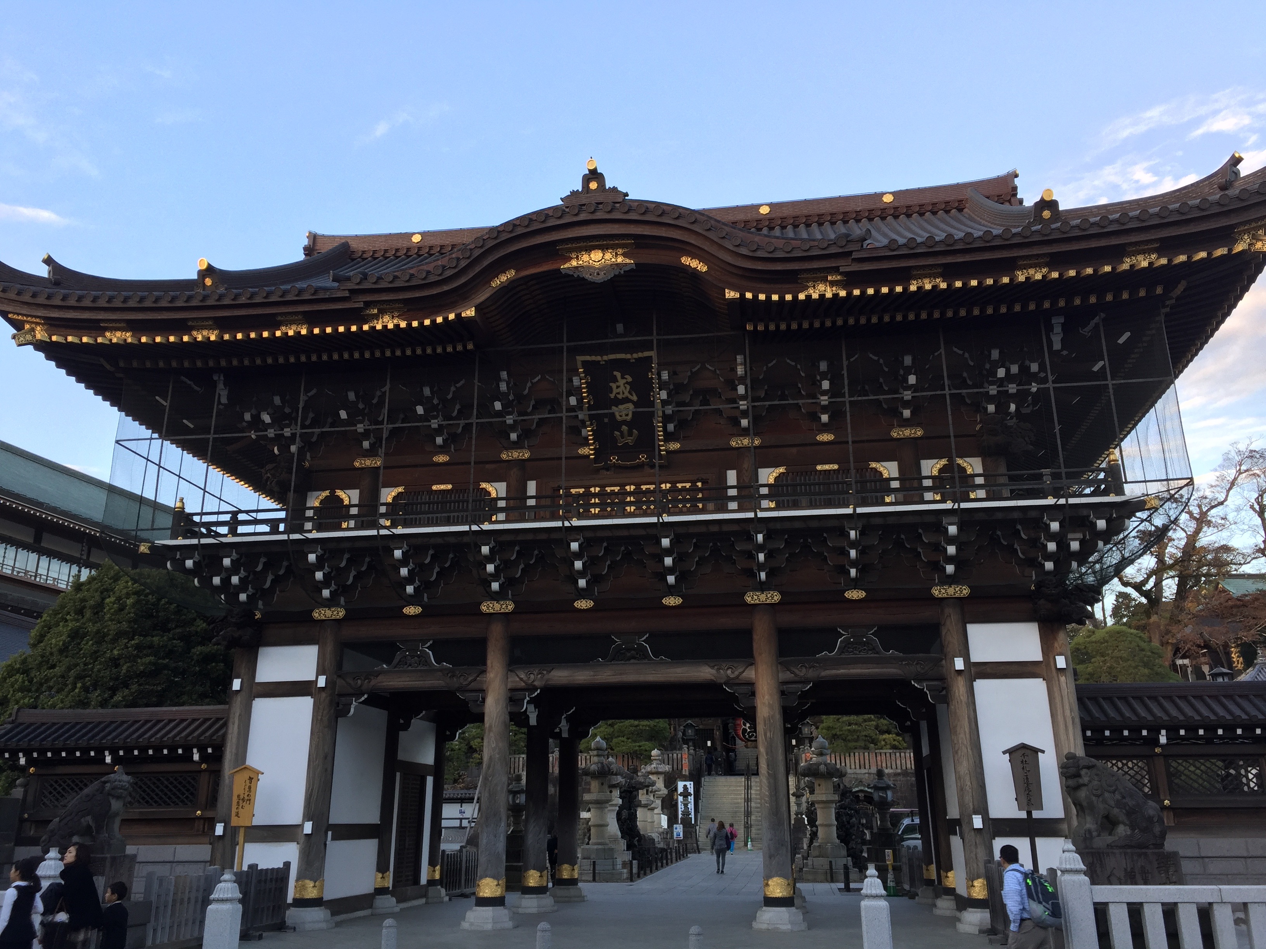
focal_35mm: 29
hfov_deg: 61.7
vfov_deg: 48.2
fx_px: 1061
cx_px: 633
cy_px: 474
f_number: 2.2
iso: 32
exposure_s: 1/120
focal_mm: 4.15
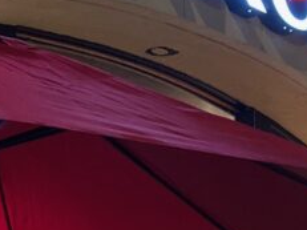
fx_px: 1099
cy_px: 247
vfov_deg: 11.8
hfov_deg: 15.9
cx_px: 155
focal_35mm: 124
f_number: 1.8
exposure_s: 1/30
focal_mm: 3.99
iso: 640
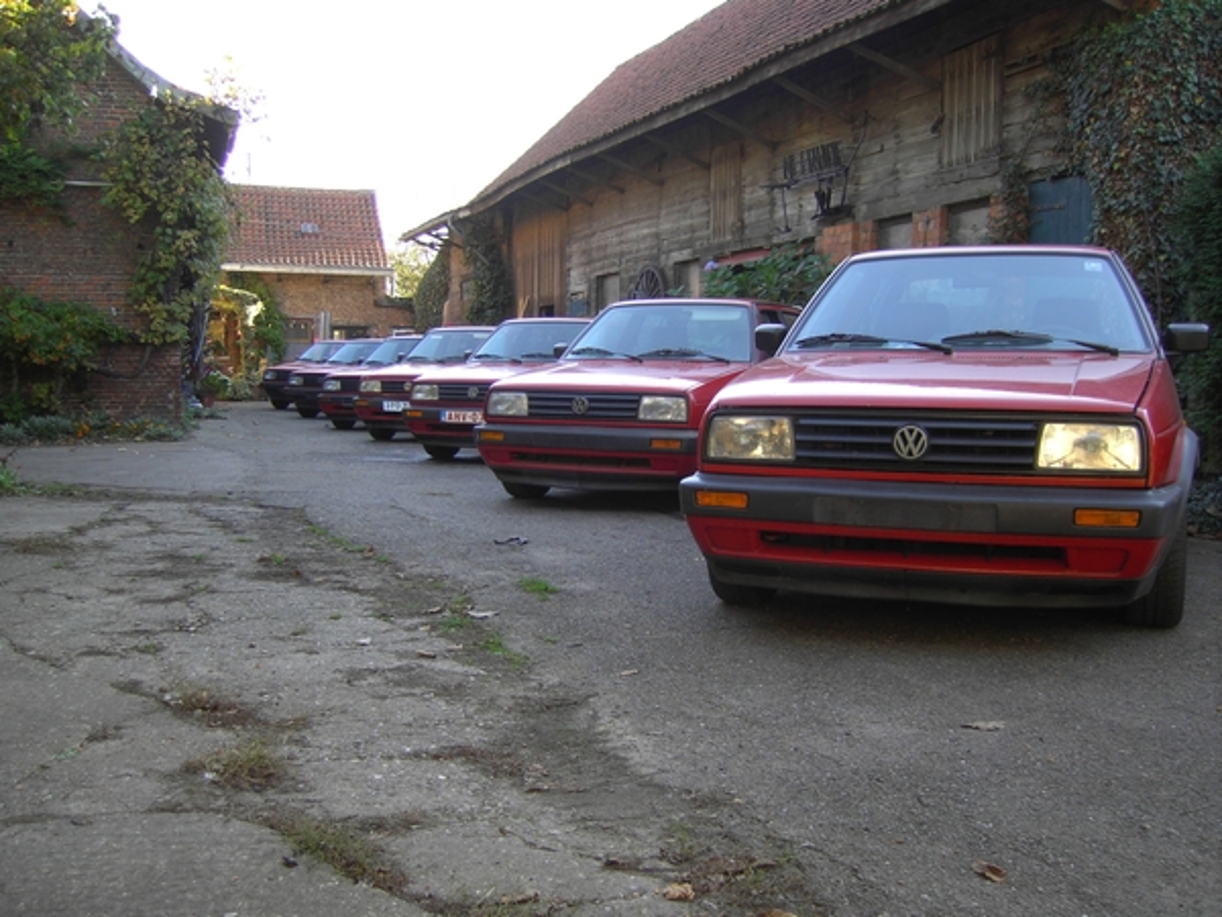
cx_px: 611
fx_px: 1236
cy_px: 458
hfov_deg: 52.6
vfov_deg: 40.7
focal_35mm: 35
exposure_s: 1/55
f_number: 2.8
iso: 50
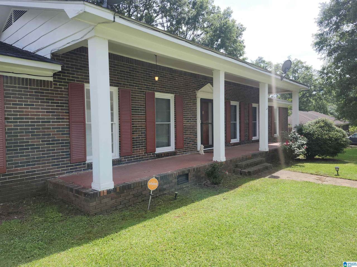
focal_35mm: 23
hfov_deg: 73.9
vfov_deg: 58.9
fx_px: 237
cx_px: 178
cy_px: 134
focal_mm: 5.54
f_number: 1.8
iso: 25
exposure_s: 1/976
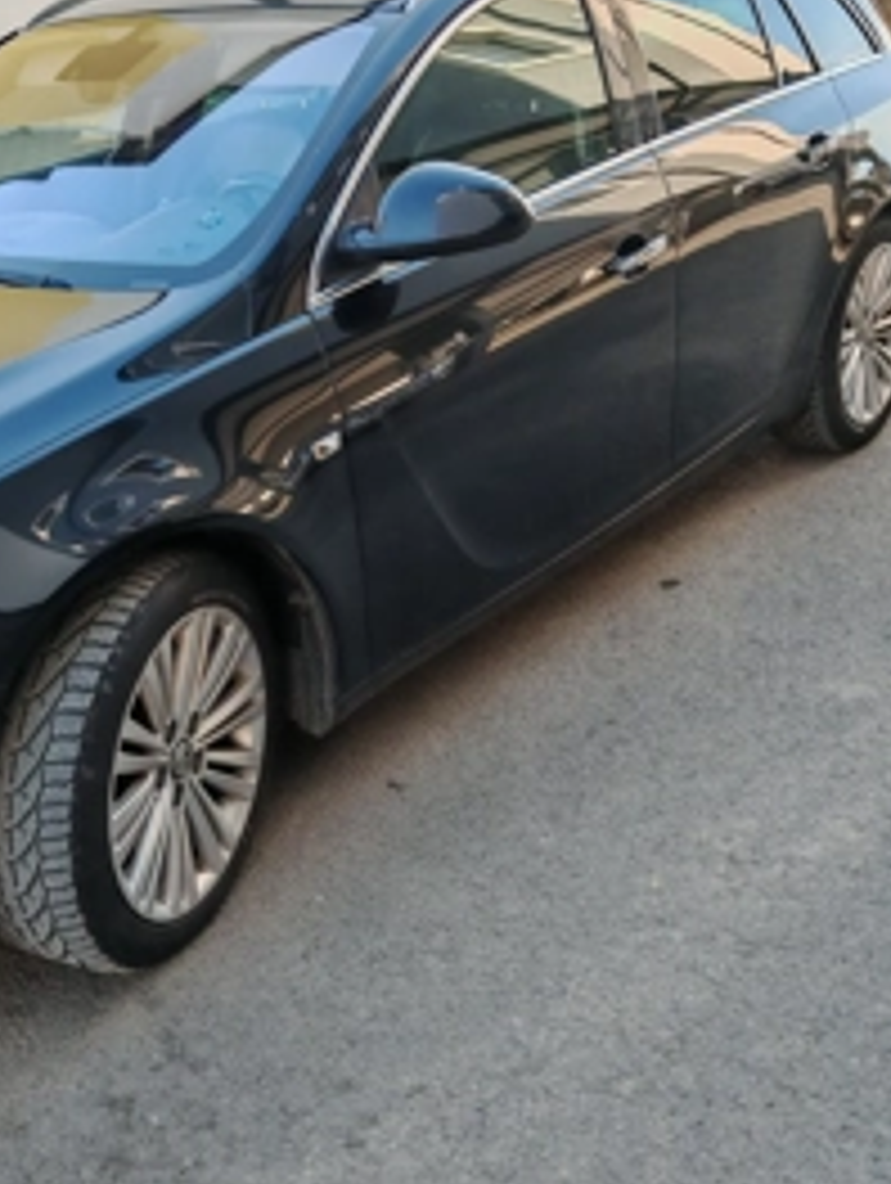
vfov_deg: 45.7
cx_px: 306
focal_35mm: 41
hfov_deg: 34.9
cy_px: 585
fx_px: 1404
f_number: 1.9
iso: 50
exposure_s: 1/240
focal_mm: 6.67
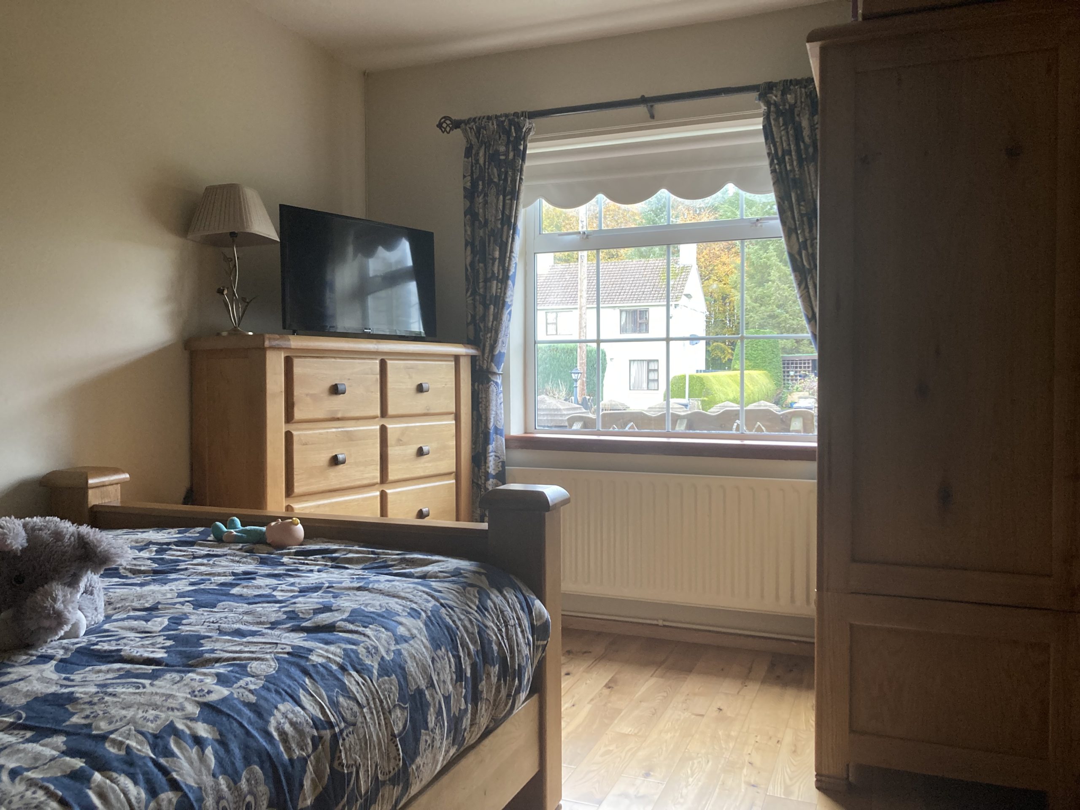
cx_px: 540
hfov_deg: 63.4
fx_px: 874
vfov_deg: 49.7
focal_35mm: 28
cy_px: 405
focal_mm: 3.99
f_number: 1.8
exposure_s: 1/60
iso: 160
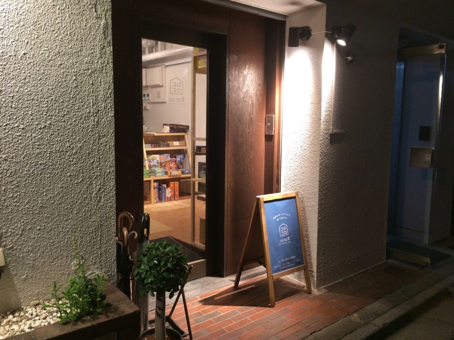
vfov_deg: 46.8
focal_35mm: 30
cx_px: 223
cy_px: 169
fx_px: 393
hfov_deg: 60.0
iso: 200
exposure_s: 1/30
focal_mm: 4.15
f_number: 2.2
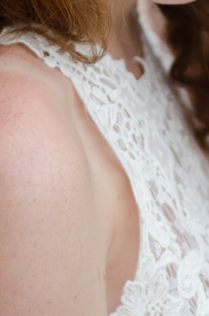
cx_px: 102
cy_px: -12
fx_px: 1758
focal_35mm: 201
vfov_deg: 10.2
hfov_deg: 6.8
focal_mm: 50
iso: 160
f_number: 1.8
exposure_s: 1/200
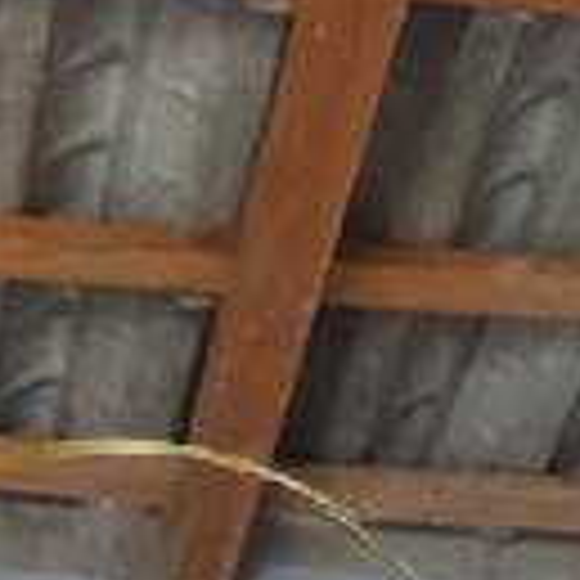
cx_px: 117
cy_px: 868
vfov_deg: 9.5
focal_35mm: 178
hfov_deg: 9.8
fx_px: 3374
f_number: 1.8
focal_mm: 5.23
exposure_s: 1/40
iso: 200
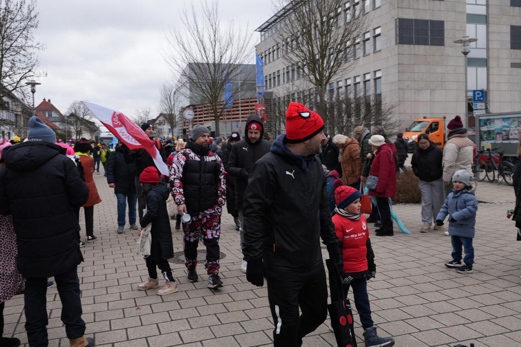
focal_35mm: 32
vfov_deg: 41.1
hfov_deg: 58.7
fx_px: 463
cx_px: 249
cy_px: 155
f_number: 5
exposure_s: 1/100
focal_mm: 16
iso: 100
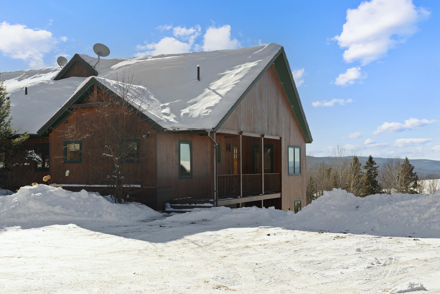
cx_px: 220
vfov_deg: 29.2
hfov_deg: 42.7
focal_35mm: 46
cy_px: 147
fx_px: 563
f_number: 11
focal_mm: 46.1
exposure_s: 1/60
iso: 100
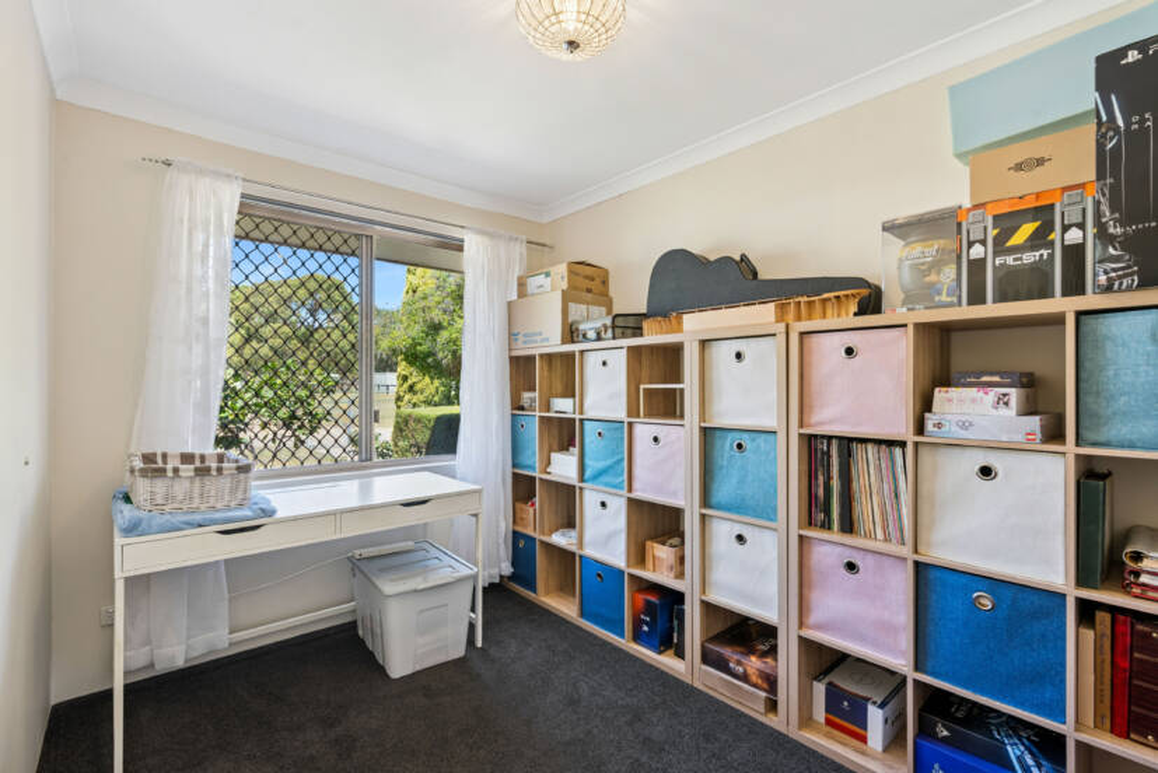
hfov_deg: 96.7
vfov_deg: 73.8
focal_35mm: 16
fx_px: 515
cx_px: 579
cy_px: 386
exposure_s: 1/50
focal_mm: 16
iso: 1000
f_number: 8
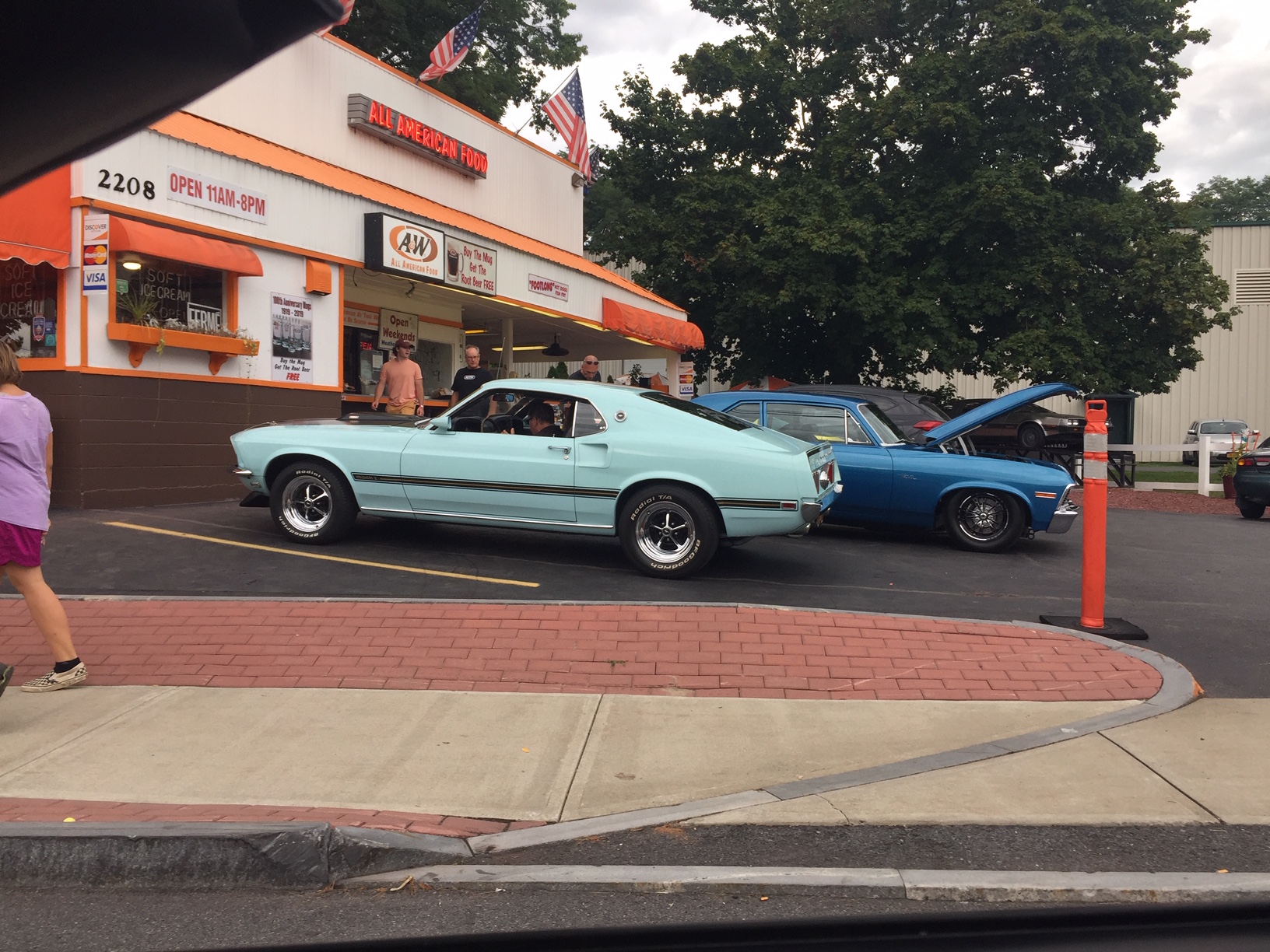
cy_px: 476
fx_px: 1064
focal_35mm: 29
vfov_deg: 48.2
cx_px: 635
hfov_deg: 61.7
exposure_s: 1/264
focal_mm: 4.15
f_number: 2.2
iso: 32
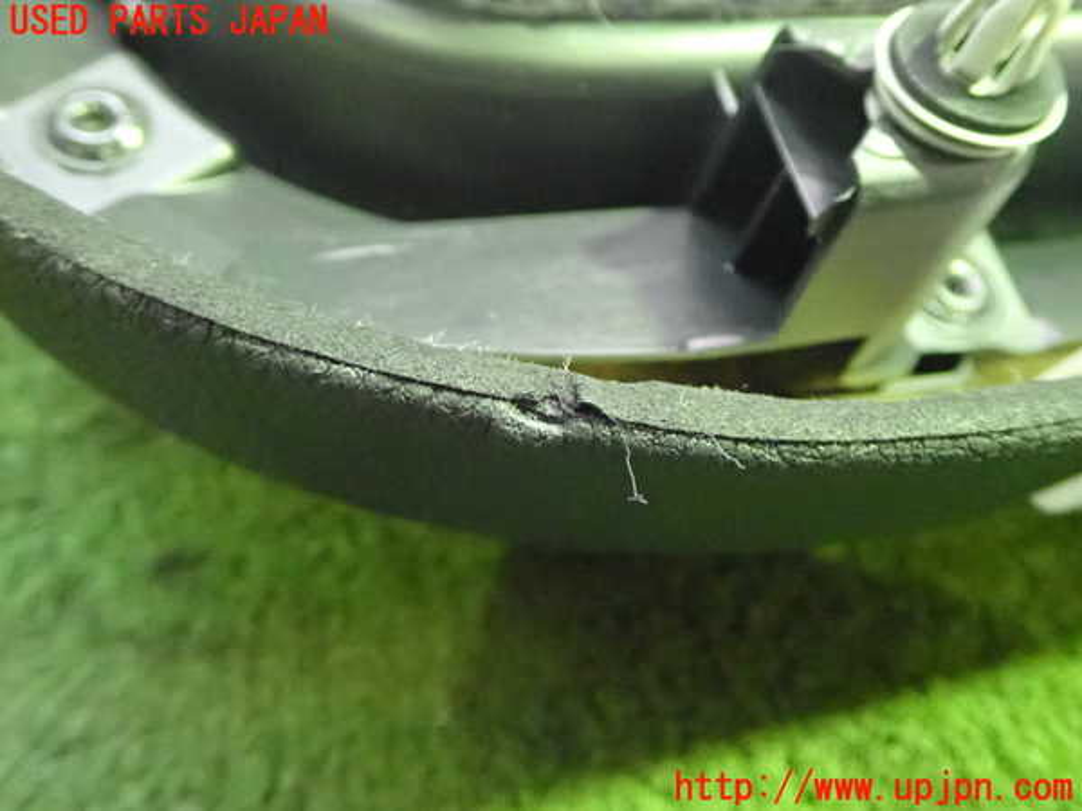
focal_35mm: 30
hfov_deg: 60.0
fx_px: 938
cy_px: 406
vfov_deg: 46.8
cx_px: 541
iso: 4000
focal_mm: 5.5
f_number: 2.3
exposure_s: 1/80
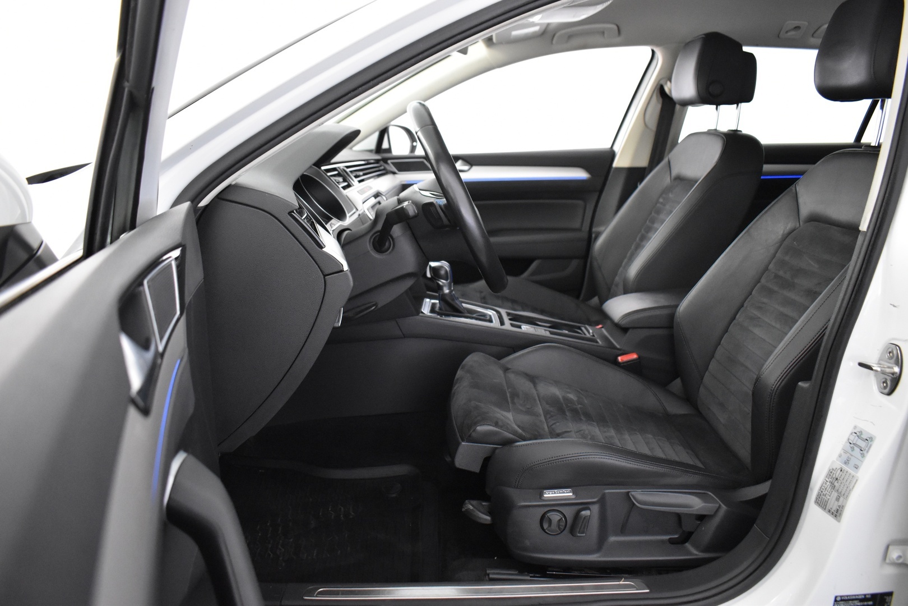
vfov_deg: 47.9
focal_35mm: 27
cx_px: 454
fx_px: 681
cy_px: 303
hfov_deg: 67.4
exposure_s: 1/30
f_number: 3.5
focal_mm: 18
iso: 3200
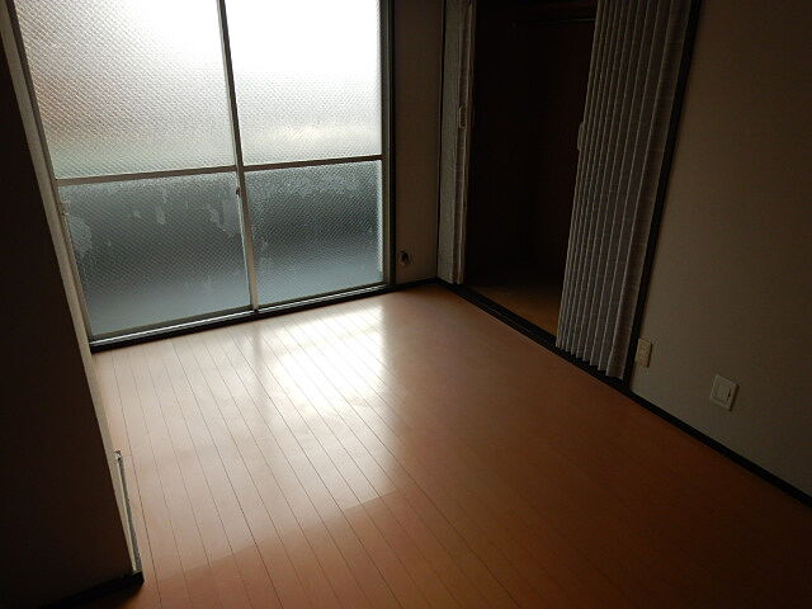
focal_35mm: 24
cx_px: 406
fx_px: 563
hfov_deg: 71.6
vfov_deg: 56.8
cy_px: 304
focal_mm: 4.3
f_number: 2.8
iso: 125
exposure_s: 1/400
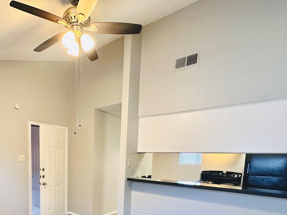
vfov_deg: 52.2
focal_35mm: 24
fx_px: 199
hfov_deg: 68.2
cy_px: 179
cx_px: 81
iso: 400
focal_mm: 2.22
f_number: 2.2
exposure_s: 1/60
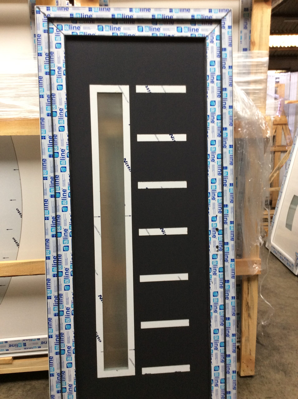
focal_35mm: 32
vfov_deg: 56.9
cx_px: 149
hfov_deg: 44.1
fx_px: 368
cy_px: 200
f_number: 2.4
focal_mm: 3.3
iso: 80
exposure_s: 1/25
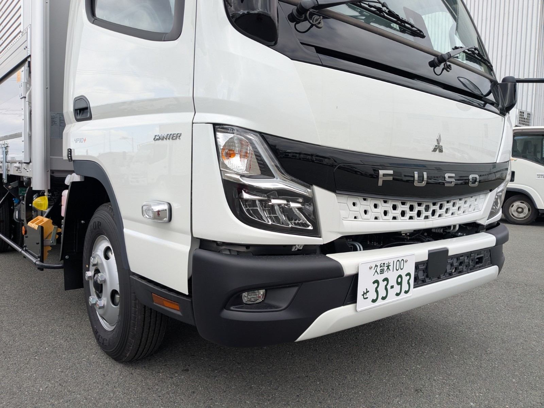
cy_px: 204
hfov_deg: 65.3
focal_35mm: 27
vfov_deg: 51.4
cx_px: 272
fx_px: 424
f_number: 1.73
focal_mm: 4.38
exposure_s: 1/1376
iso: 75
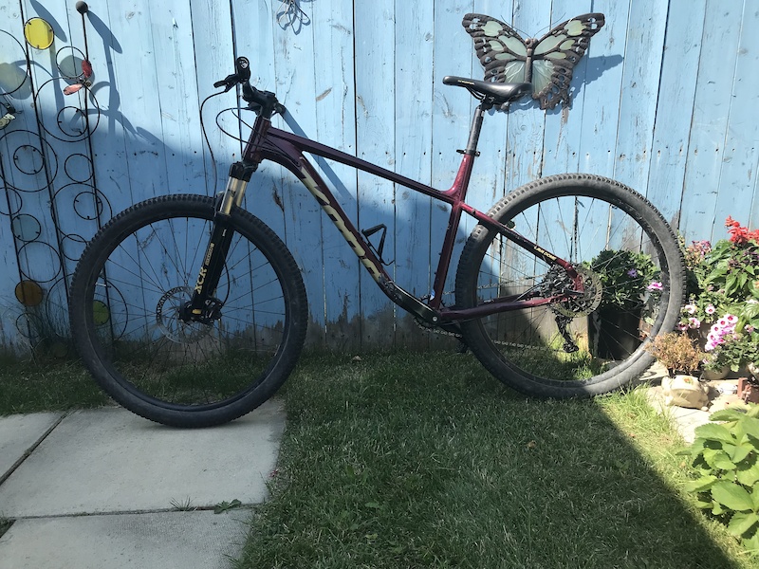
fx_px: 614
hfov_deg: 63.4
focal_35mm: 28
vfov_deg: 49.7
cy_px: 284
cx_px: 380
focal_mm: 3.99
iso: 20
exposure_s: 1/903
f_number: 1.8
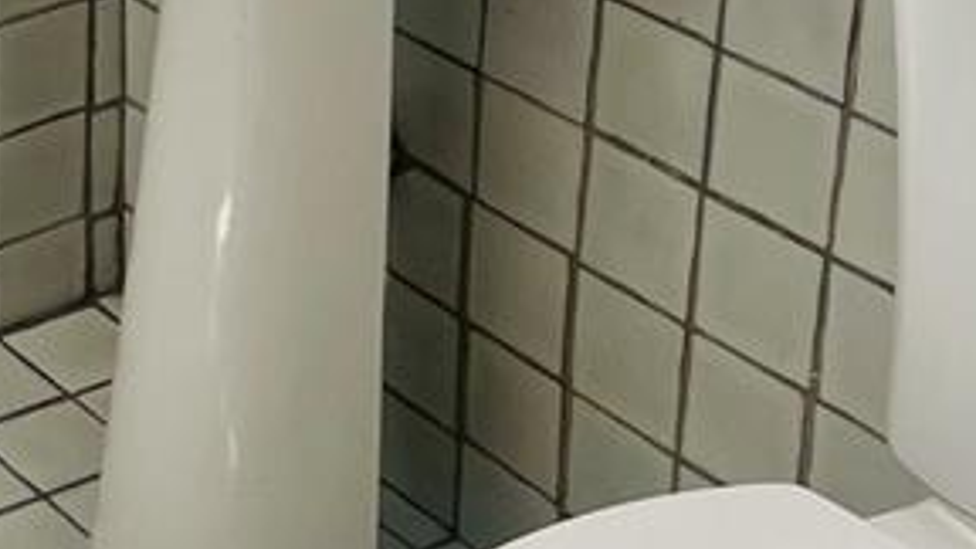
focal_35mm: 118
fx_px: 3054
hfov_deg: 17.2
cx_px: -234
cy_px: -393
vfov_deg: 9.8
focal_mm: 5.7
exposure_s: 1/327
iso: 50
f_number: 1.5
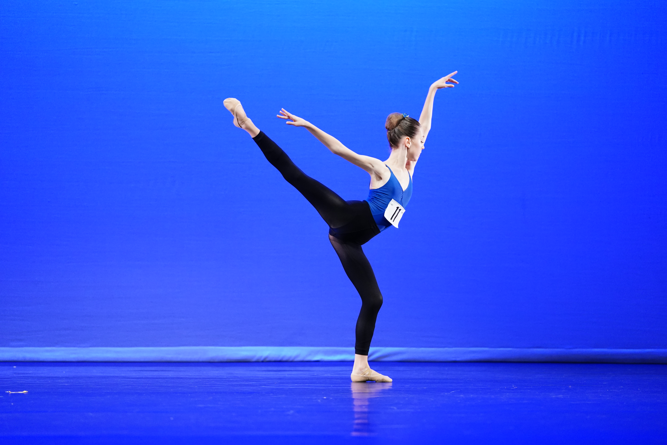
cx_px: 334
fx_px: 2779
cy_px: 222
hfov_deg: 13.7
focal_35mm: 150
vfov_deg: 9.1
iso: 4000
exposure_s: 1/400
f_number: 2.8
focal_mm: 150
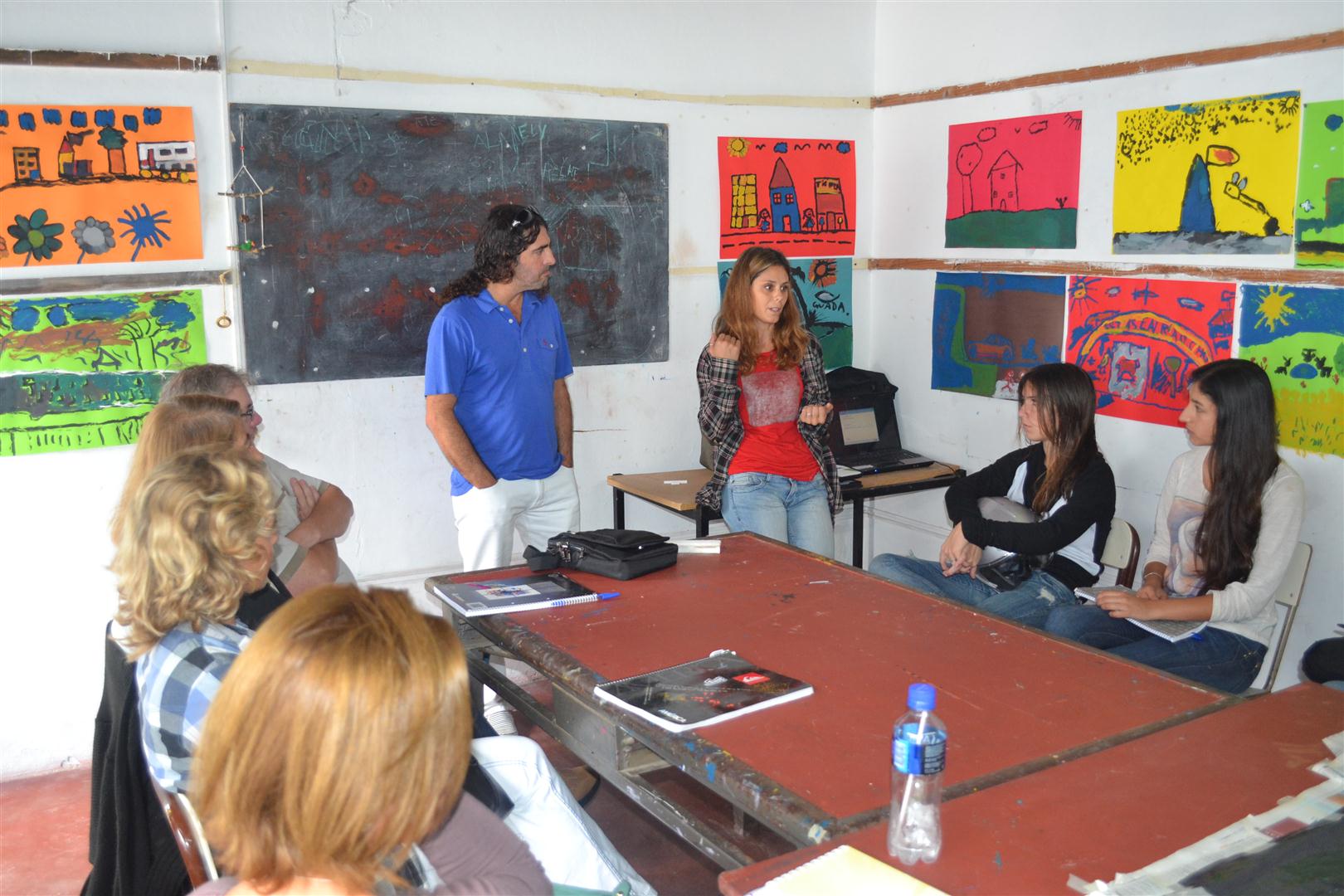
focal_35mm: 33
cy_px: 448
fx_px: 1232
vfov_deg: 40.0
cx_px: 672
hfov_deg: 57.2
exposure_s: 1/60
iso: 1100
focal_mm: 22
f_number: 3.8
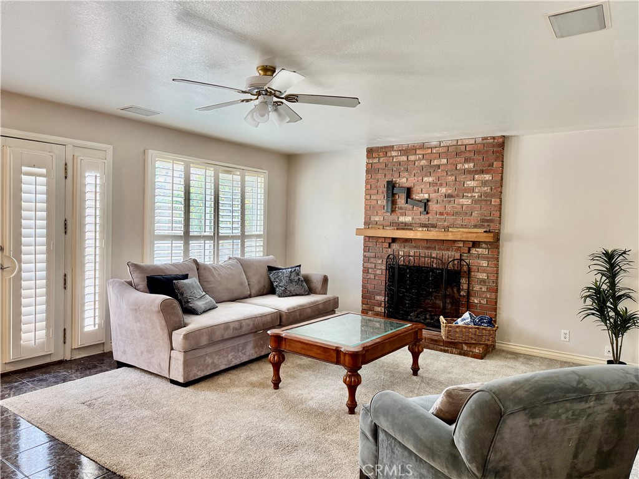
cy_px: 240
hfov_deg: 71.6
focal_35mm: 24
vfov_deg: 56.8
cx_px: 320
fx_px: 443
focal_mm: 6.76
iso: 200
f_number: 1.78
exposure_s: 1/120
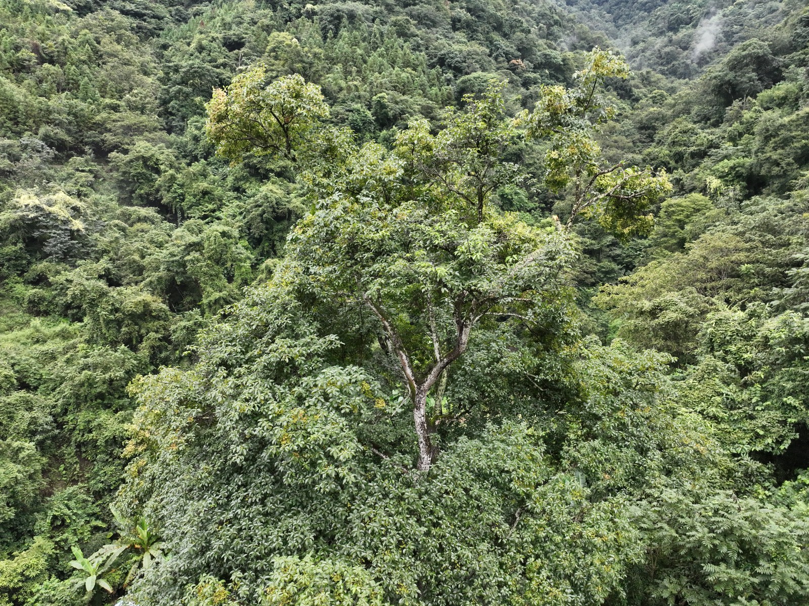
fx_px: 561
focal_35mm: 24
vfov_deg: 56.8
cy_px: 303
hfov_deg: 71.6
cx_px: 404
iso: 670
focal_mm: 12.29
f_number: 2.8
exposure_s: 1/250
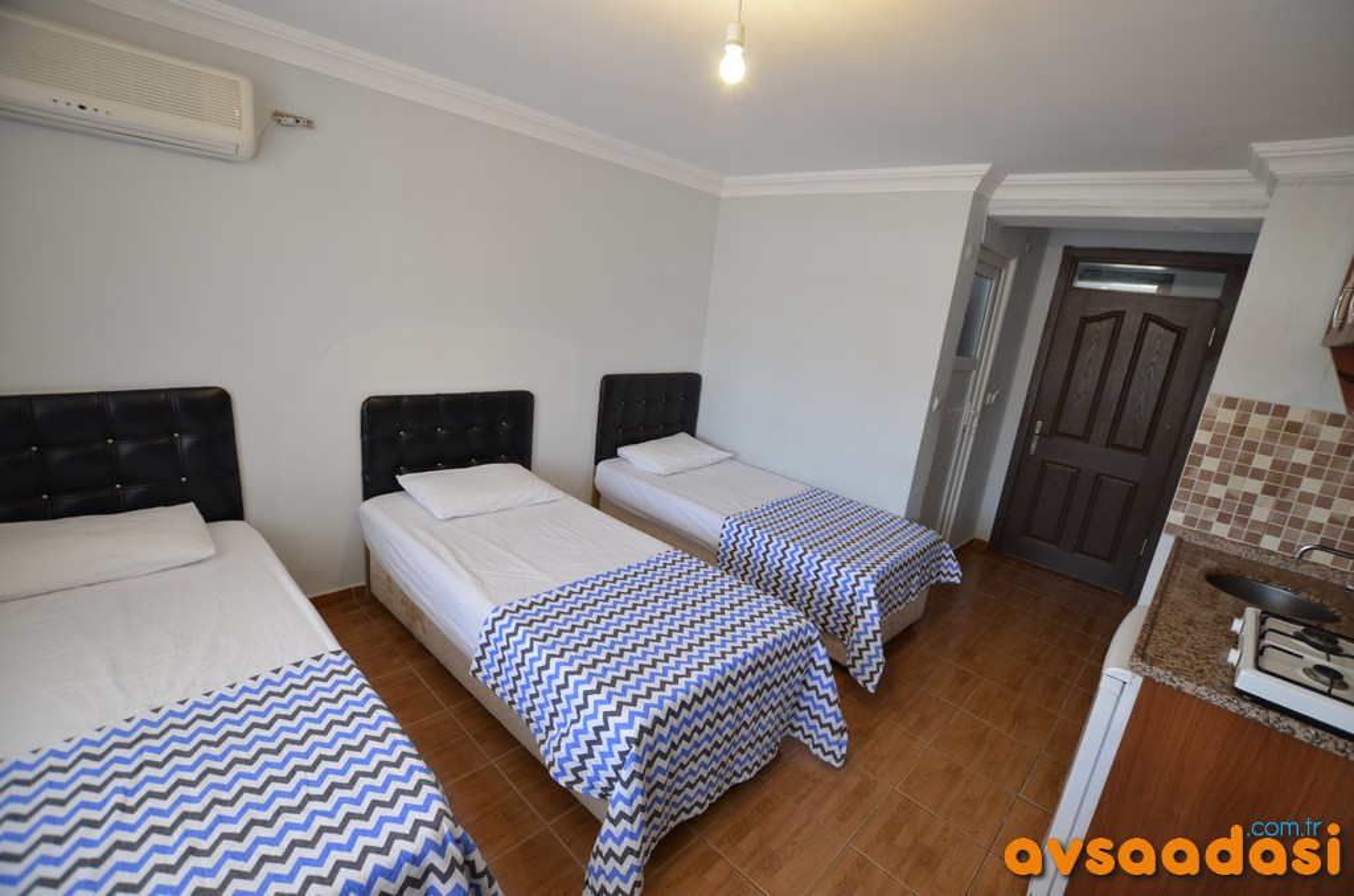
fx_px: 563
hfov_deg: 100.5
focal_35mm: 15
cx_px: 677
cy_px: 448
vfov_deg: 77.1
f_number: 4
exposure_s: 1/60
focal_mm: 10
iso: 450
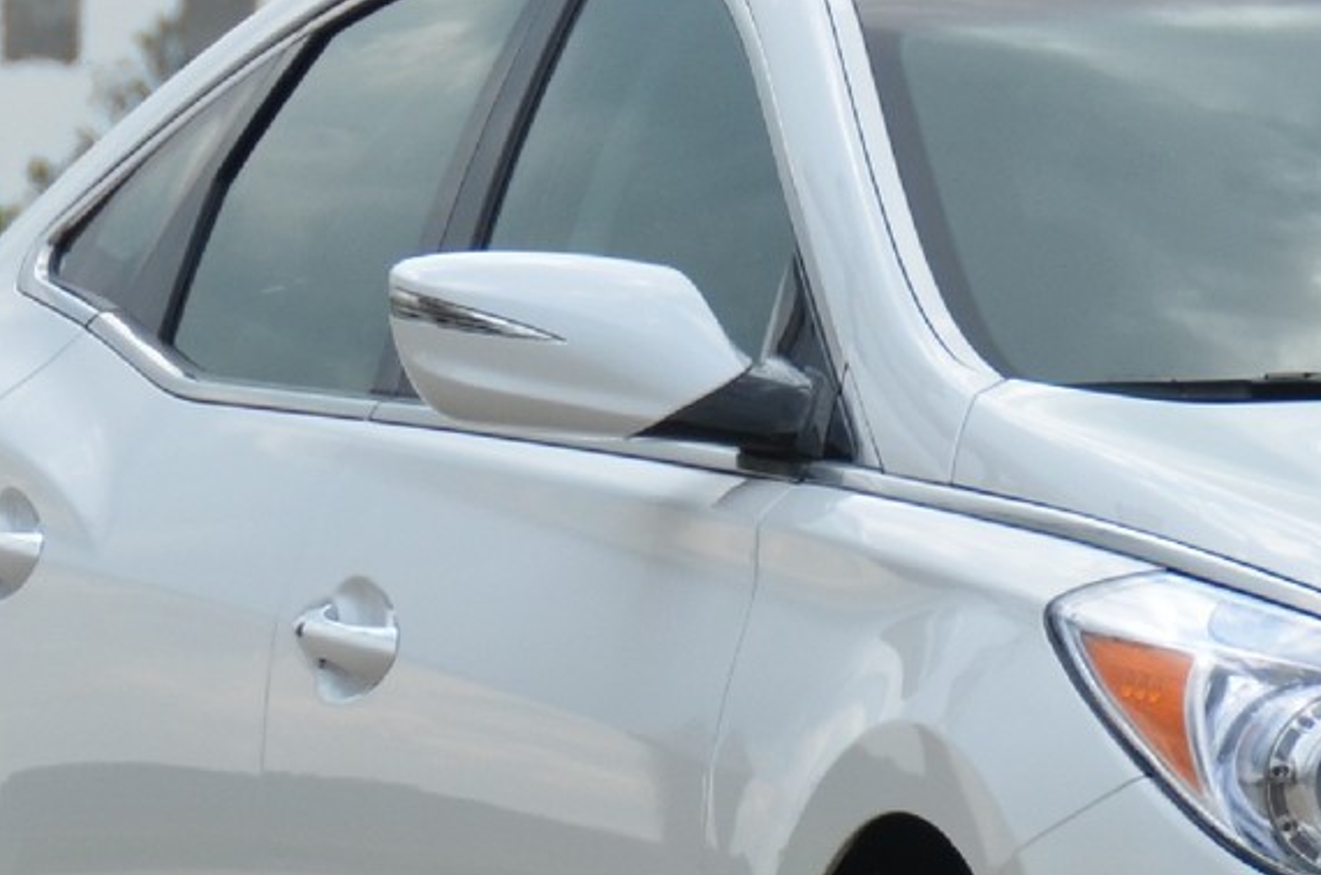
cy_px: 613
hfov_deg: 2.8
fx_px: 26947
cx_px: 1756
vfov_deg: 1.9
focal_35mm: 736
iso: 400
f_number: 6.3
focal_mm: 112
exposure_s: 1/1600
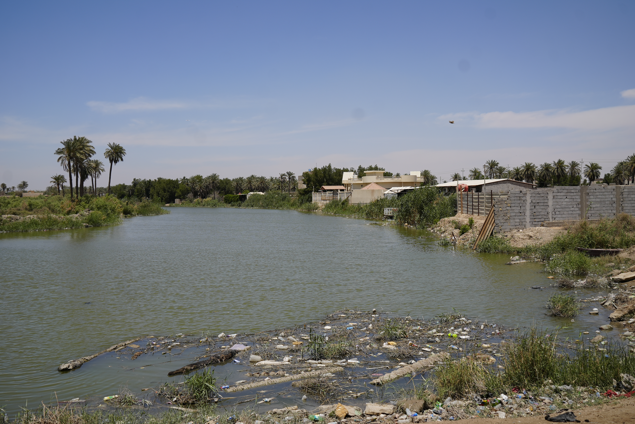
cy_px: 212
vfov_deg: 36.9
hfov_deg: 53.1
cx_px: 318
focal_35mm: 36
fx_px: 635
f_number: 5
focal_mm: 36
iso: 80
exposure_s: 1/1000
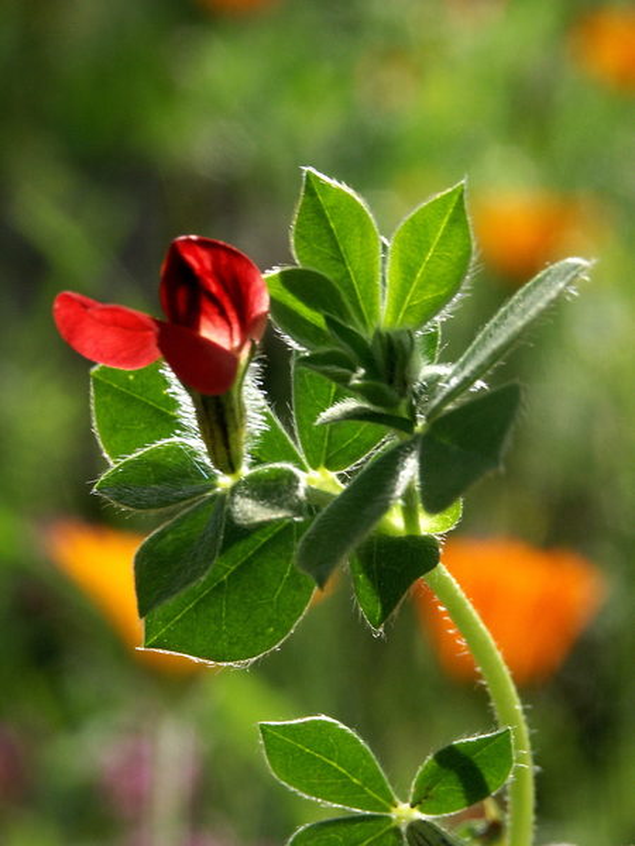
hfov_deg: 7.5
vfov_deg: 9.9
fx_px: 4867
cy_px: 423
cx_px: 318
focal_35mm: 199
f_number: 8
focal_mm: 50.48
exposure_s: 1/180
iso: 125
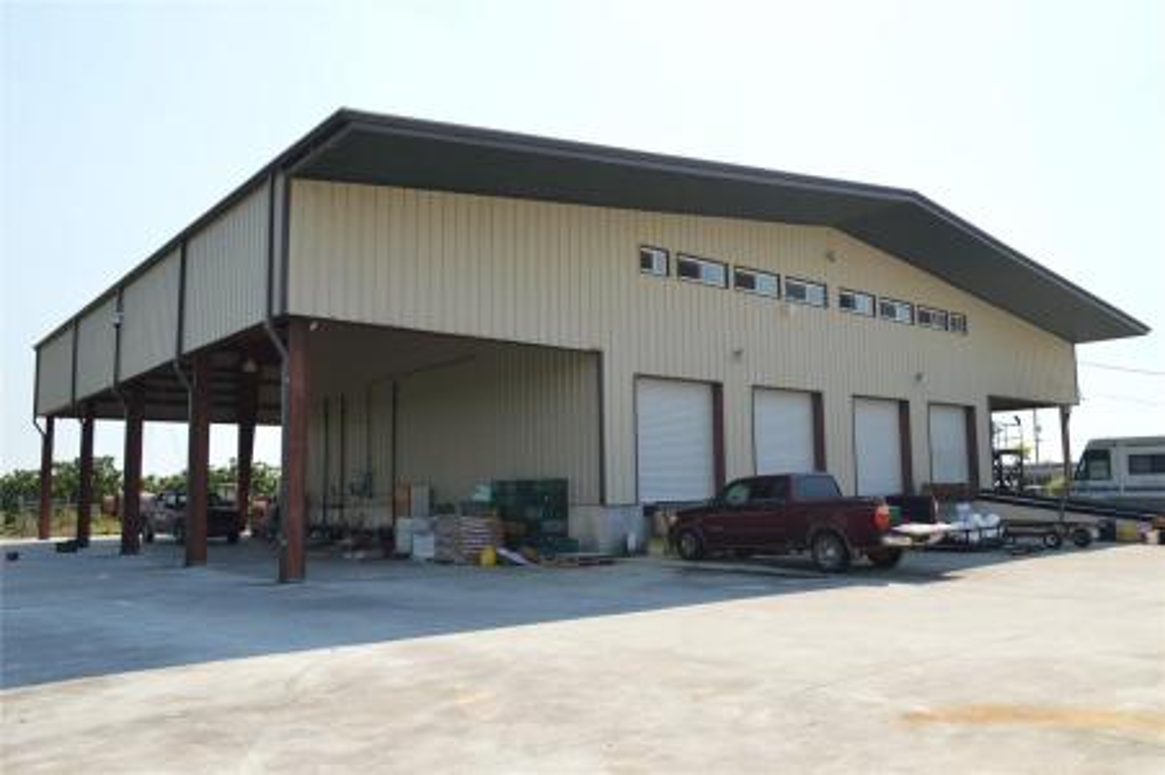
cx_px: 582
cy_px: 388
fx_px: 873
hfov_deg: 67.4
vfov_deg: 47.9
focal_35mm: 27
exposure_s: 1/200
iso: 100
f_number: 8
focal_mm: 18
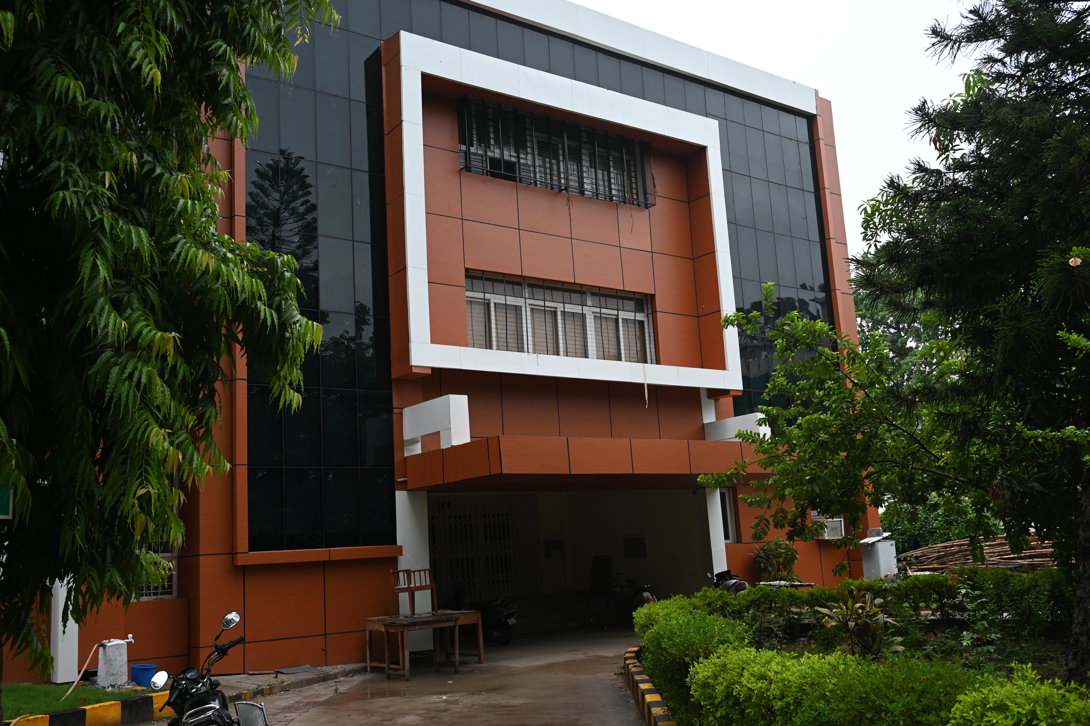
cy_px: 363
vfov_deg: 39.4
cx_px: 545
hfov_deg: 56.5
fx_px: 1014
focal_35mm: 34
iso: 400
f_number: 4.5
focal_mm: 33.5
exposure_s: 1/125
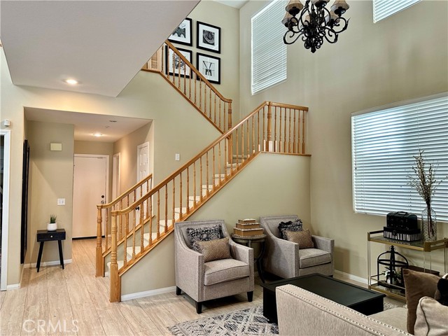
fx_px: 311
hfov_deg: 71.6
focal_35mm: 24
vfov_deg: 56.8
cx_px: 224
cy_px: 168
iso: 200
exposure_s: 1/60
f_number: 1.78
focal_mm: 6.86
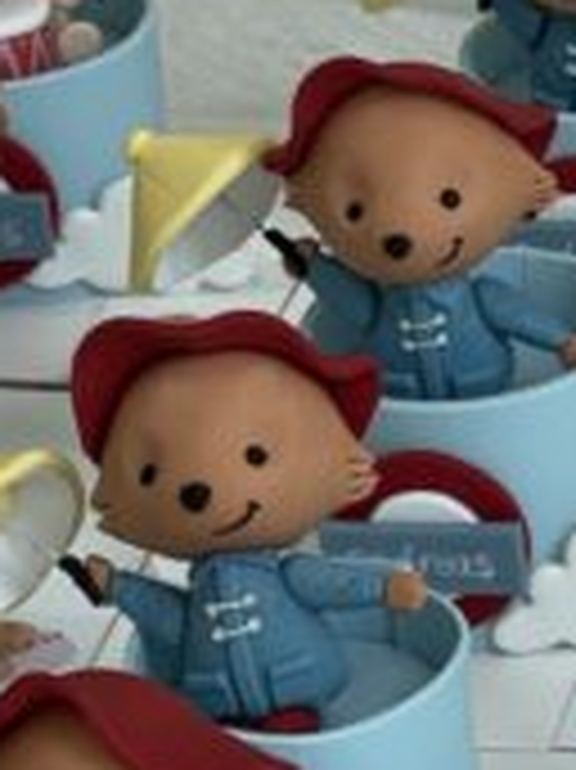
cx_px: 356
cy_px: 655
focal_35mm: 200
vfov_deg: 9.9
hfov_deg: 7.4
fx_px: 4443
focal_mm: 7.5
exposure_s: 1/121
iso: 25
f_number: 2.2
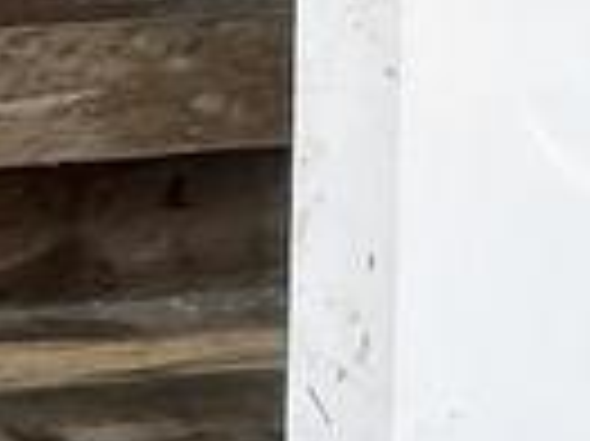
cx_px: -662
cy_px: 58
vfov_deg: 15.2
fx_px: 1635
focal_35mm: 96
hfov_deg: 15.4
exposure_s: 1/50
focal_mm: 2.22
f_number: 2.2
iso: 160
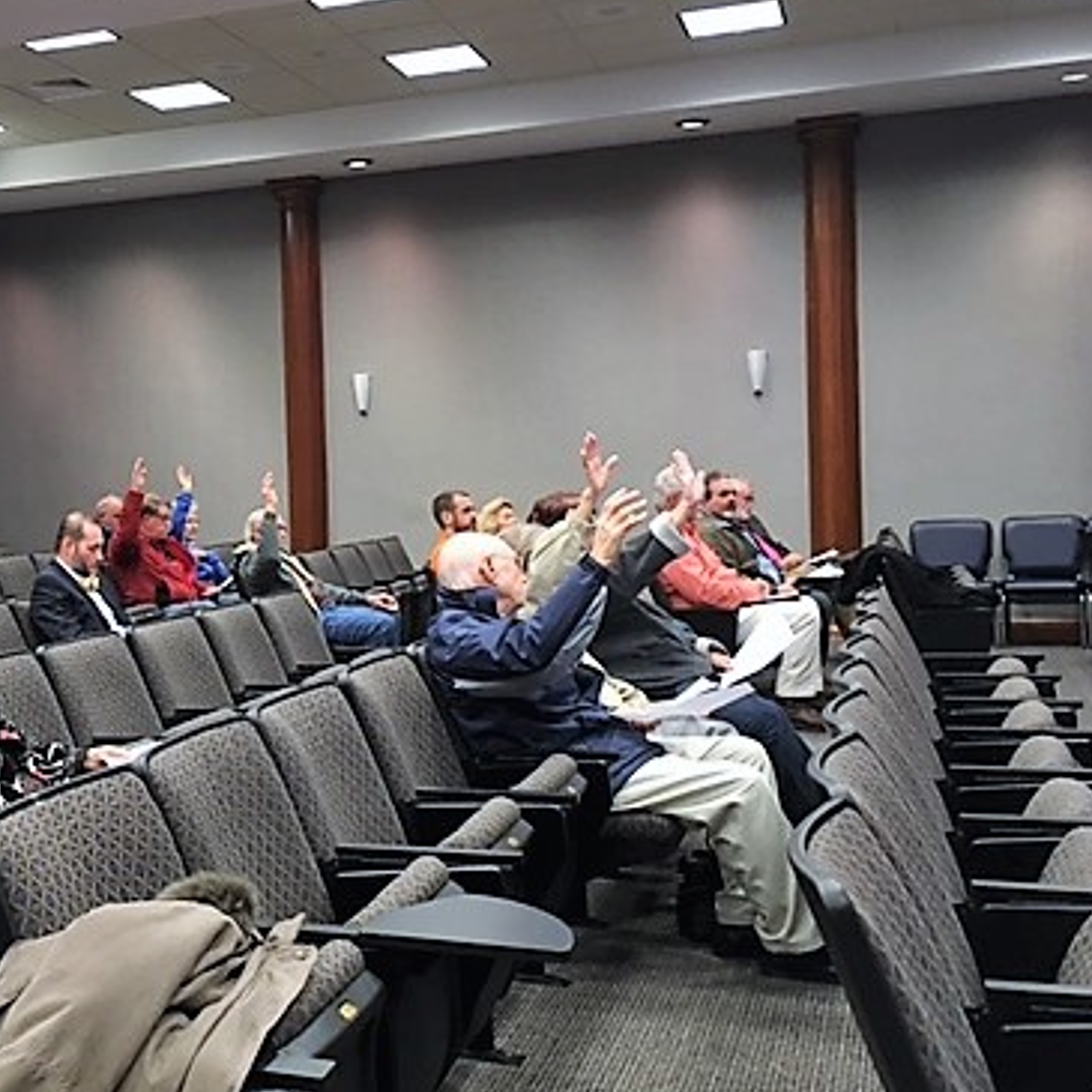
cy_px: 530
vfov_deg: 37.5
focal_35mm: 45
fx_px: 1606
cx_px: 200
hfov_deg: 36.1
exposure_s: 1/30
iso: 80
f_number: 2.2
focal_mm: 4.15
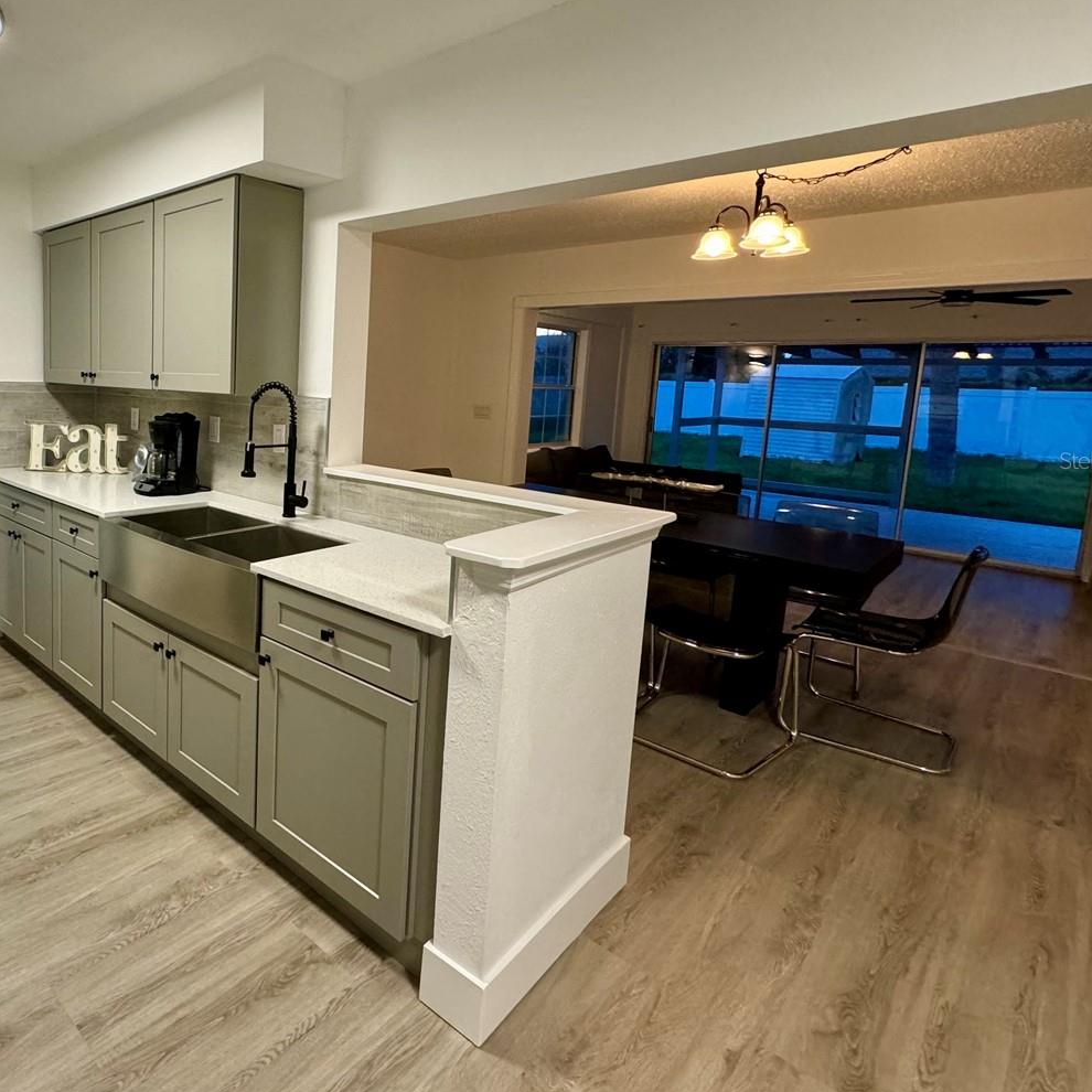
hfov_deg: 70.1
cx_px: 281
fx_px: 714
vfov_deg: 74.3
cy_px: 460
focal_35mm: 20
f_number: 2.2
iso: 320
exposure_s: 1/120
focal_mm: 2.22
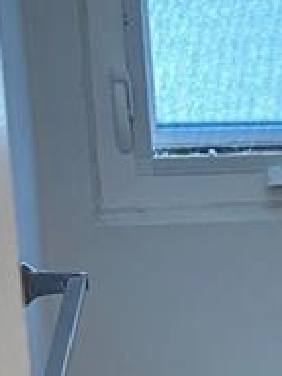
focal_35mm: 170
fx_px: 1847
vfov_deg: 11.6
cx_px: 909
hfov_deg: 7.5
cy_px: 311
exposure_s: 1/135
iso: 40
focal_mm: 5.96
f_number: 1.6
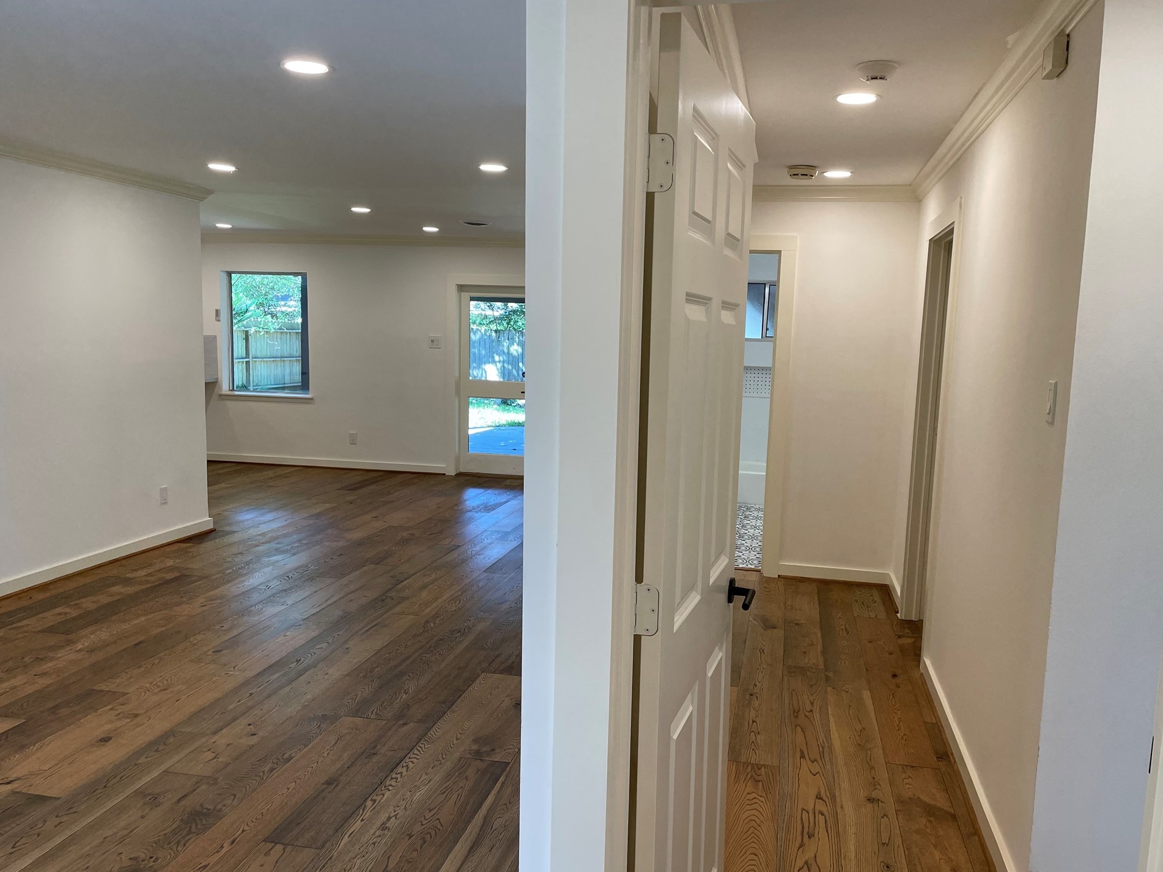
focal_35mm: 28
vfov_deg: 49.7
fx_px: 941
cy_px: 464
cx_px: 599
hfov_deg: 63.4
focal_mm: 4.2
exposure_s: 1/120
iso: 80
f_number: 1.6
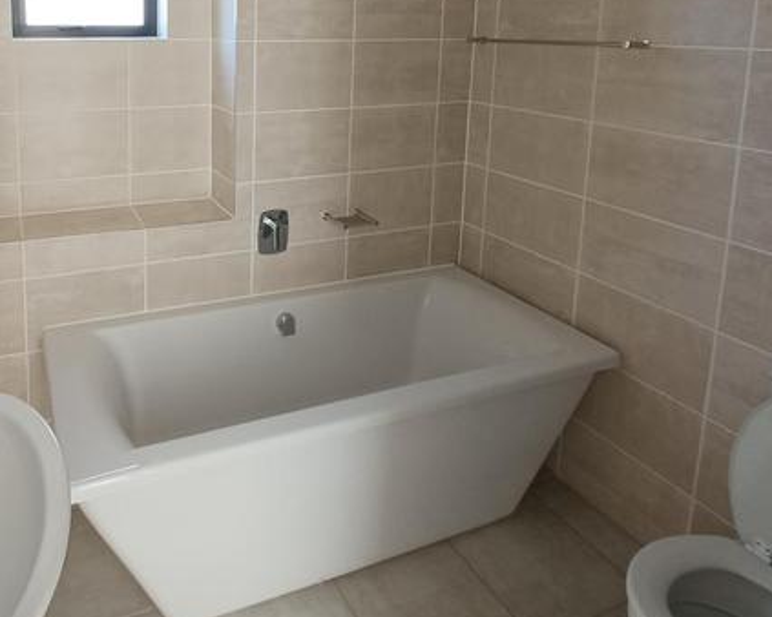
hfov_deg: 66.4
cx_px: 203
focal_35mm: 24
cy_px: 97
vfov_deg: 53.5
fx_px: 548
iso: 80
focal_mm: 1.42
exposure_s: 1/50
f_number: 2.2
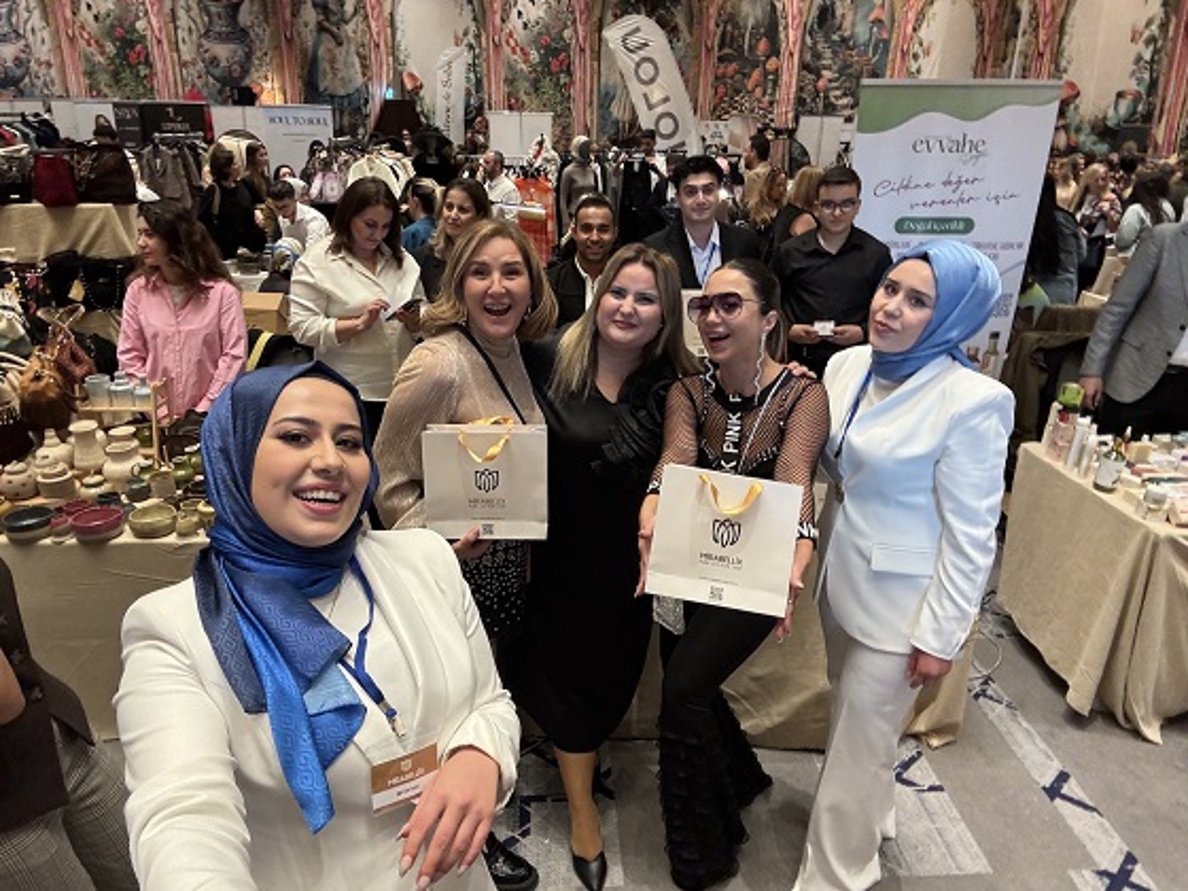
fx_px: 789
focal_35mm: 23
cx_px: 594
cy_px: 446
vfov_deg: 58.9
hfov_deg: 73.9
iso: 200
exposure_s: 1/59
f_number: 1.9
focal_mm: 2.69
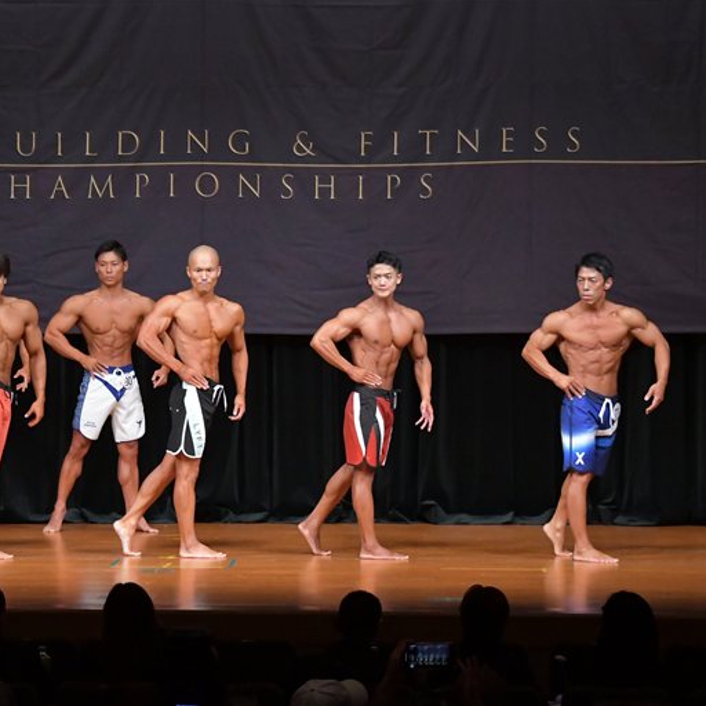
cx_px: 180
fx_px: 4361
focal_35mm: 189
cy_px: 353
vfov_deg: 9.3
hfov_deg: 9.2
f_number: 5.6
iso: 5000
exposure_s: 1/400
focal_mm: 98
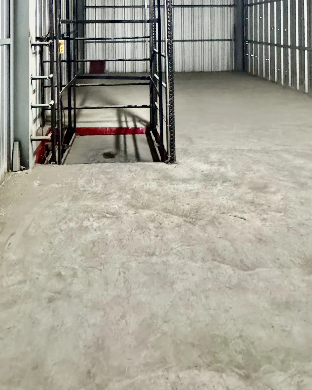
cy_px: 26
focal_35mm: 27
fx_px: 312
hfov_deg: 52.7
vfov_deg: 54.2
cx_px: 120
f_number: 2.2
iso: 1600
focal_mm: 2.22
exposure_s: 1/40
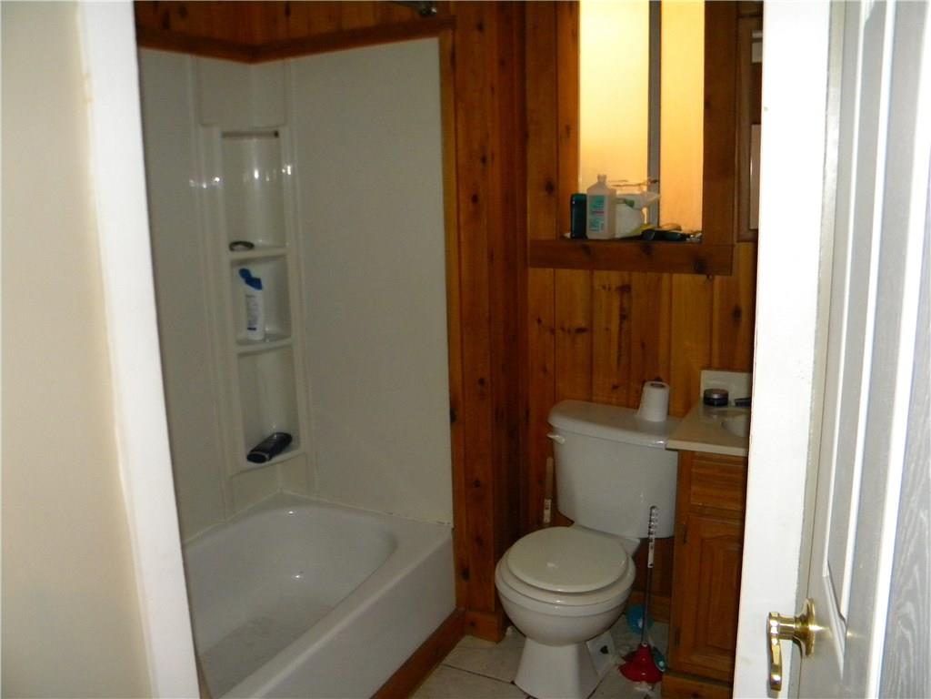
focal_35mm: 28
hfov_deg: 63.4
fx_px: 753
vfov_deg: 49.7
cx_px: 466
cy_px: 350
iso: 400
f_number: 3.5
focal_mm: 5
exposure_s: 1/26
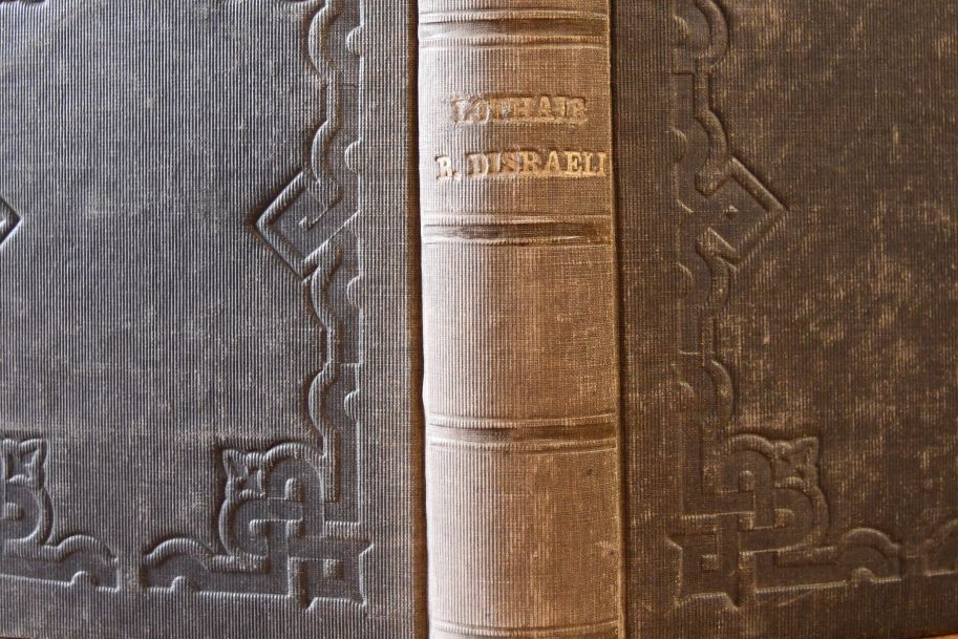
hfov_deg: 29.2
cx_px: 532
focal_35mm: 69
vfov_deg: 19.7
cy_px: 219
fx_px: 1836
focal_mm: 30
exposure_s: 1/125
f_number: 4.2
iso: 2200
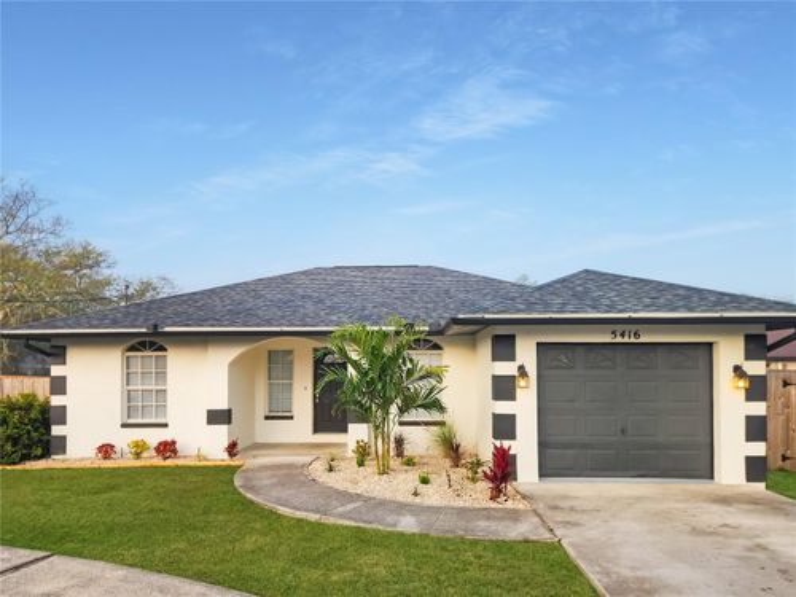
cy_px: 298
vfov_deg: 58.9
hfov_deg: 73.9
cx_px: 398
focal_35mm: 23
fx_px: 529
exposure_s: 1/667
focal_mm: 5.4
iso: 20
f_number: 1.8
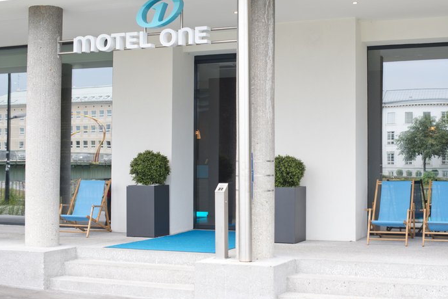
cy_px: 146
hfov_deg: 34.5
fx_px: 722
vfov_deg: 23.4
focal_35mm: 58
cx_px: 247
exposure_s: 1/60
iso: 400
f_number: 5.6
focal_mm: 50
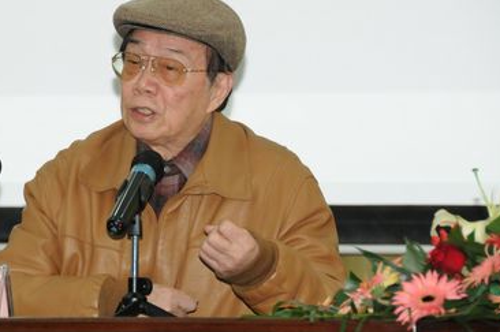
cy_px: 138
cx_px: 180
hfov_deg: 8.4
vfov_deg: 5.6
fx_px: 3412
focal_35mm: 246
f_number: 5.6
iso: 1600
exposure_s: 1/60
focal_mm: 120
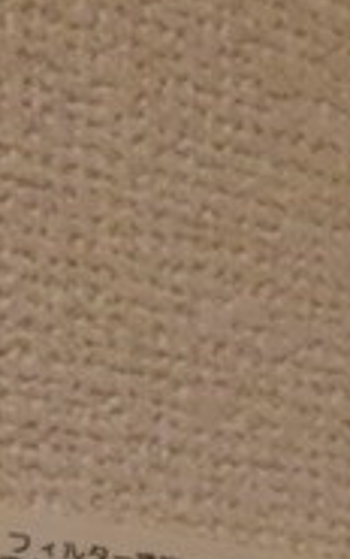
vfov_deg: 19.5
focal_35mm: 82
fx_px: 1249
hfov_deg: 15.8
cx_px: 42
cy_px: 976
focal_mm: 7
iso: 3200
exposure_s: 1/80
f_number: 4
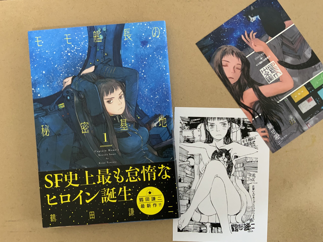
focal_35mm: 29
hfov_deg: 61.7
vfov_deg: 48.2
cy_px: 121
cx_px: 162
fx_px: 271
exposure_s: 1/50
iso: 200
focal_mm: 3
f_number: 1.8
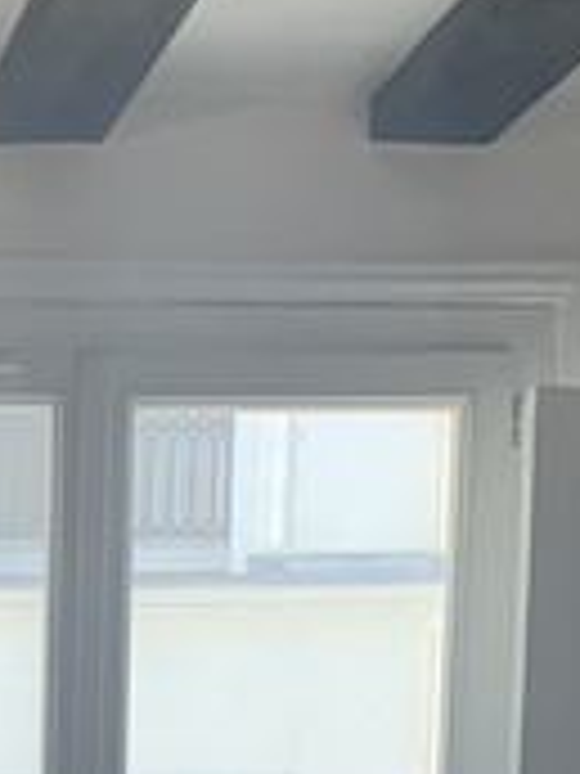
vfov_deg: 14.7
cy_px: 1413
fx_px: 2591
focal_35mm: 116
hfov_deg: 12.1
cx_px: -328
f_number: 1.8
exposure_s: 1/121
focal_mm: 4.25
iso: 64
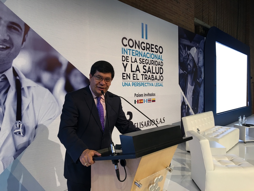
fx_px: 213
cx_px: 127
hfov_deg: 61.7
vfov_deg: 48.2
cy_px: 96
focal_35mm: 29
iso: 32
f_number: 2.2
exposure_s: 1/15
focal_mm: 4.15
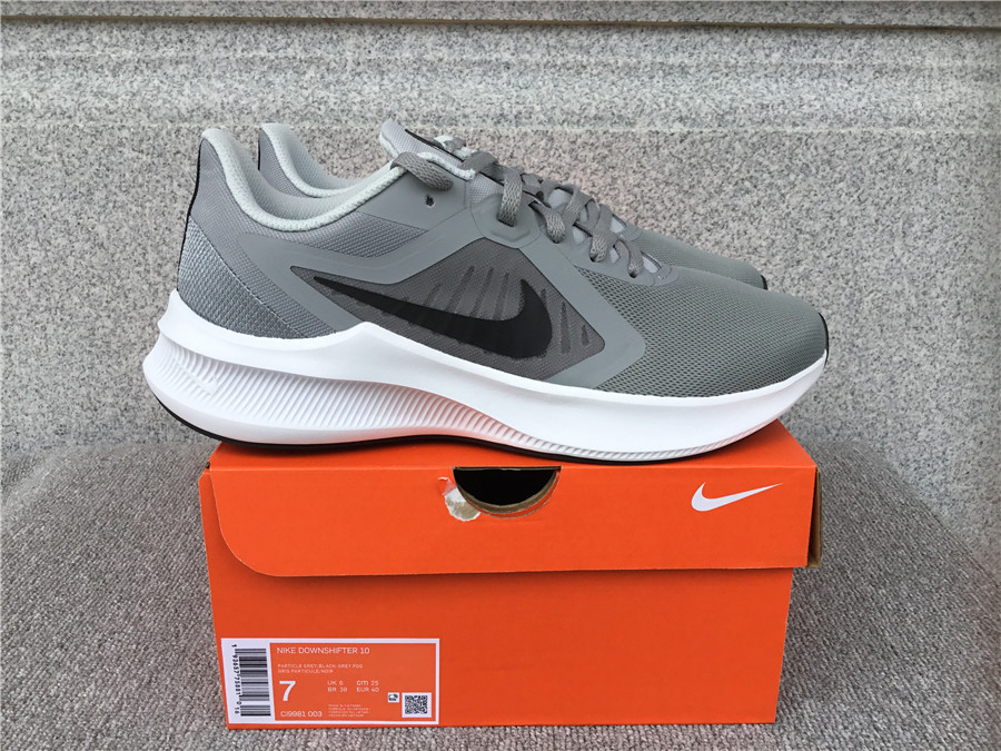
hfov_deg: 58.4
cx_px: 500
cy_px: 376
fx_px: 896
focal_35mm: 31
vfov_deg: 45.4
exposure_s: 1/331
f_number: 2.4
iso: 25
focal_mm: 3.3
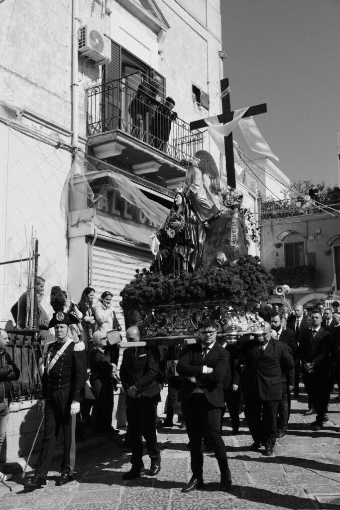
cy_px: 255
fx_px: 538
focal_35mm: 38
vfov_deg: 50.7
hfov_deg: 35.1
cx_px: 170
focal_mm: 25.4
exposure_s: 1/2400
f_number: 5.6
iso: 640
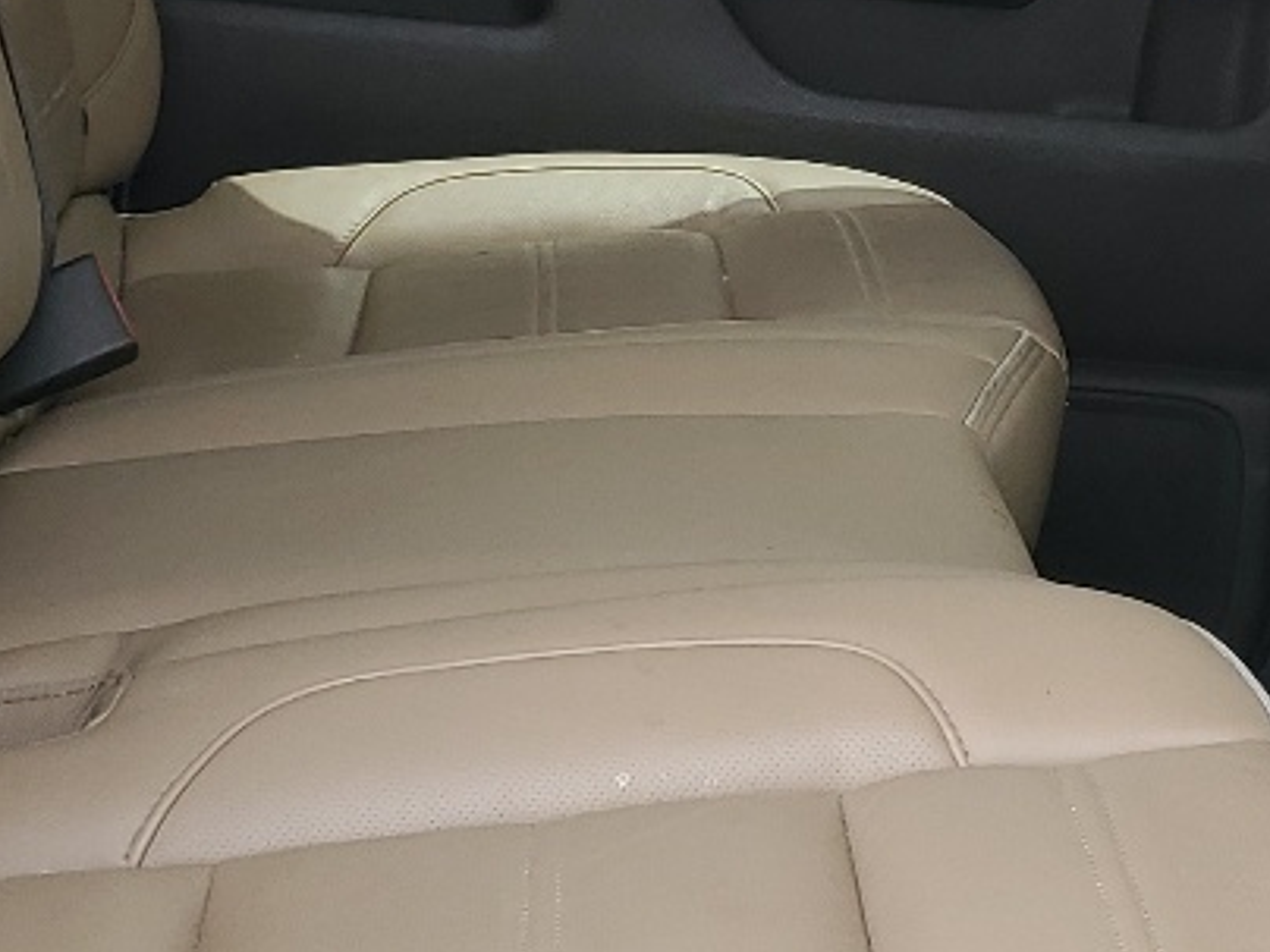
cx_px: 792
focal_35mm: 103
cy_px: 129
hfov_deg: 19.0
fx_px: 3779
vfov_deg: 14.2
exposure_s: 1/213
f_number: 1.5
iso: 50
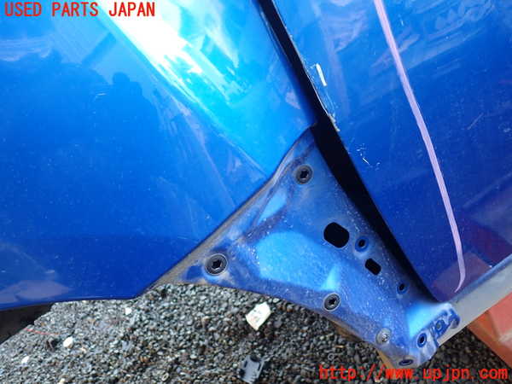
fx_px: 444
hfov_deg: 60.0
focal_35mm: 30
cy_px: 192
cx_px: 256
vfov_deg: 46.8
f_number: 2.3
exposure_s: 1/40
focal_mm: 5.4
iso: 200
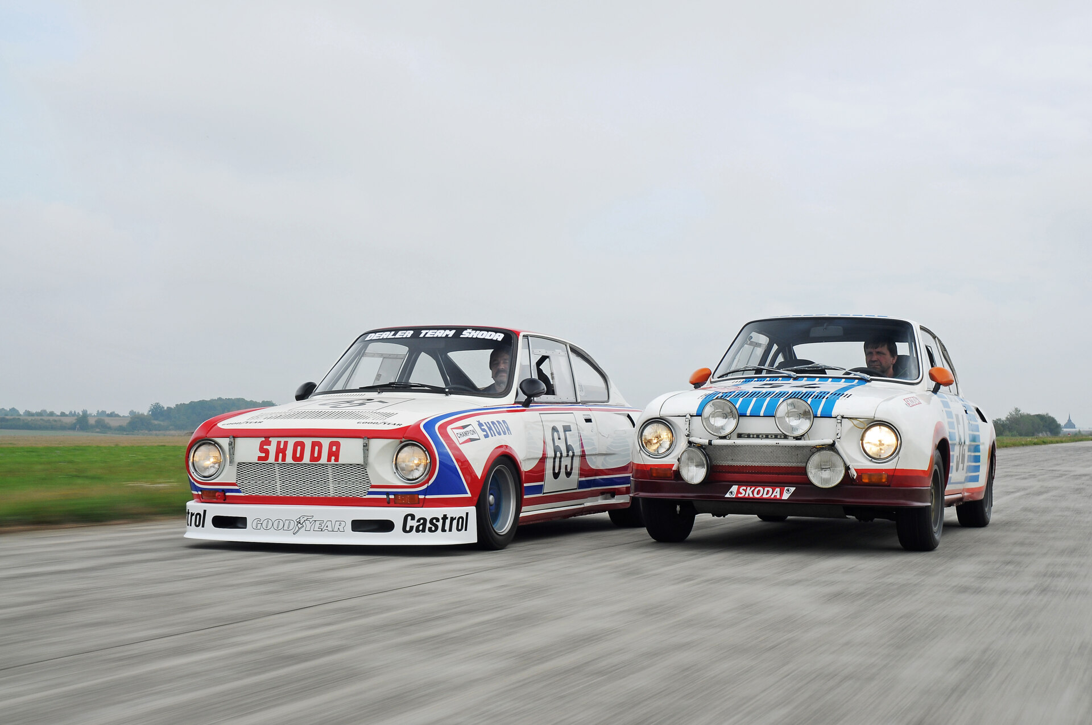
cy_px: 362
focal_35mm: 52
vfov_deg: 25.7
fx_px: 1590
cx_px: 546
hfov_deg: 37.9
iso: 100
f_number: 11
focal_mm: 35
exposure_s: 1/40
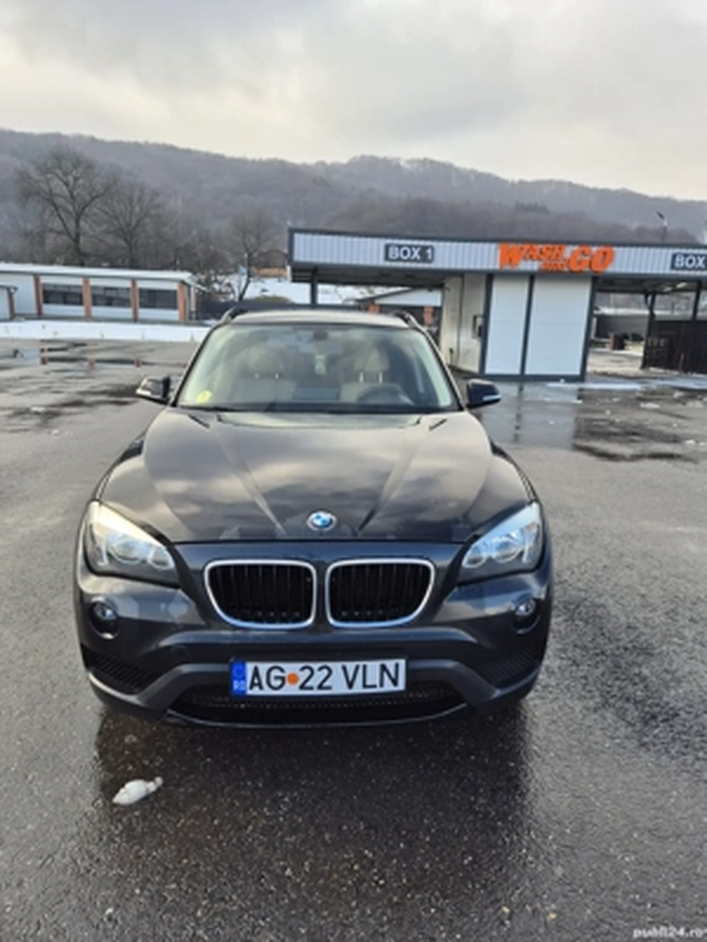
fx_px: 626
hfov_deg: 58.9
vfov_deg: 73.9
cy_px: 471
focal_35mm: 23
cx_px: 354
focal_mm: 5.4
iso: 25
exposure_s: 1/550
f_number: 1.8
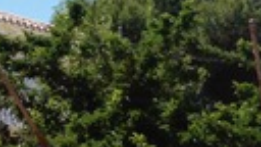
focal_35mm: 190
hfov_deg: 10.8
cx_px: 424
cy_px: 190
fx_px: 1315
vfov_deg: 6.3
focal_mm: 4.28
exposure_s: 1/1104
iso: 50
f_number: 2.4
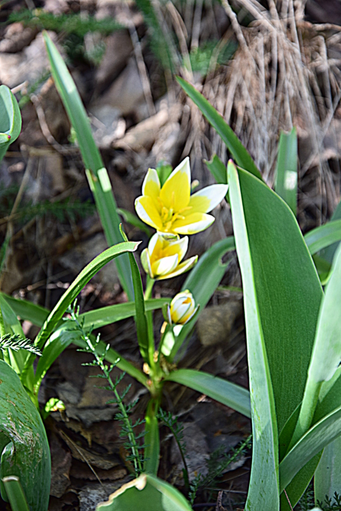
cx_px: 170
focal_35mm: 158
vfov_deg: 13.0
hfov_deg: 8.7
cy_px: 256
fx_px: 2236
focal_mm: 105
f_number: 9
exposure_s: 1/100
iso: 400
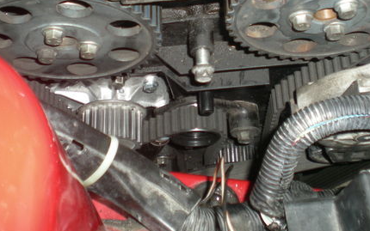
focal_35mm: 60
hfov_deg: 34.0
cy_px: 45
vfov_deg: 21.4
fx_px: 605
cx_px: 200
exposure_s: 1/60
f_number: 3.1
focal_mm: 6.3
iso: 50
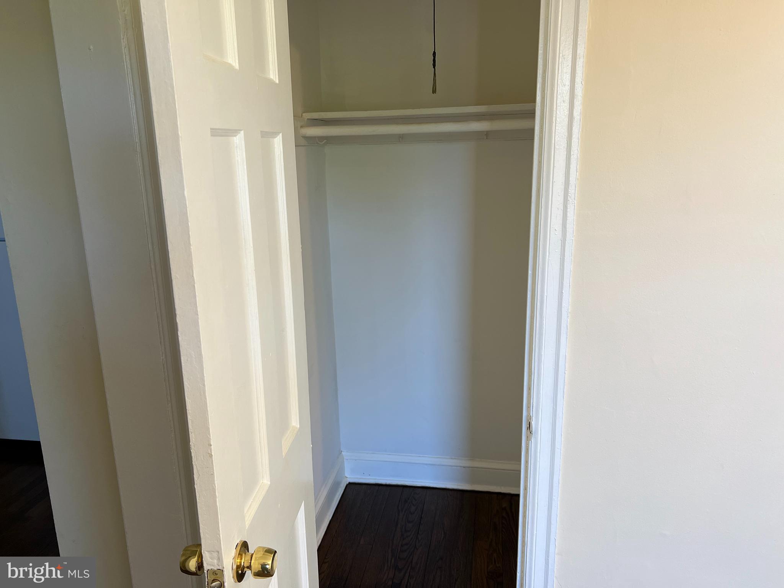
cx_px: 392
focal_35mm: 26
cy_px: 294
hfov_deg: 67.3
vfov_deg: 53.1
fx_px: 589
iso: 80
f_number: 1.5
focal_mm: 5.7
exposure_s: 1/120
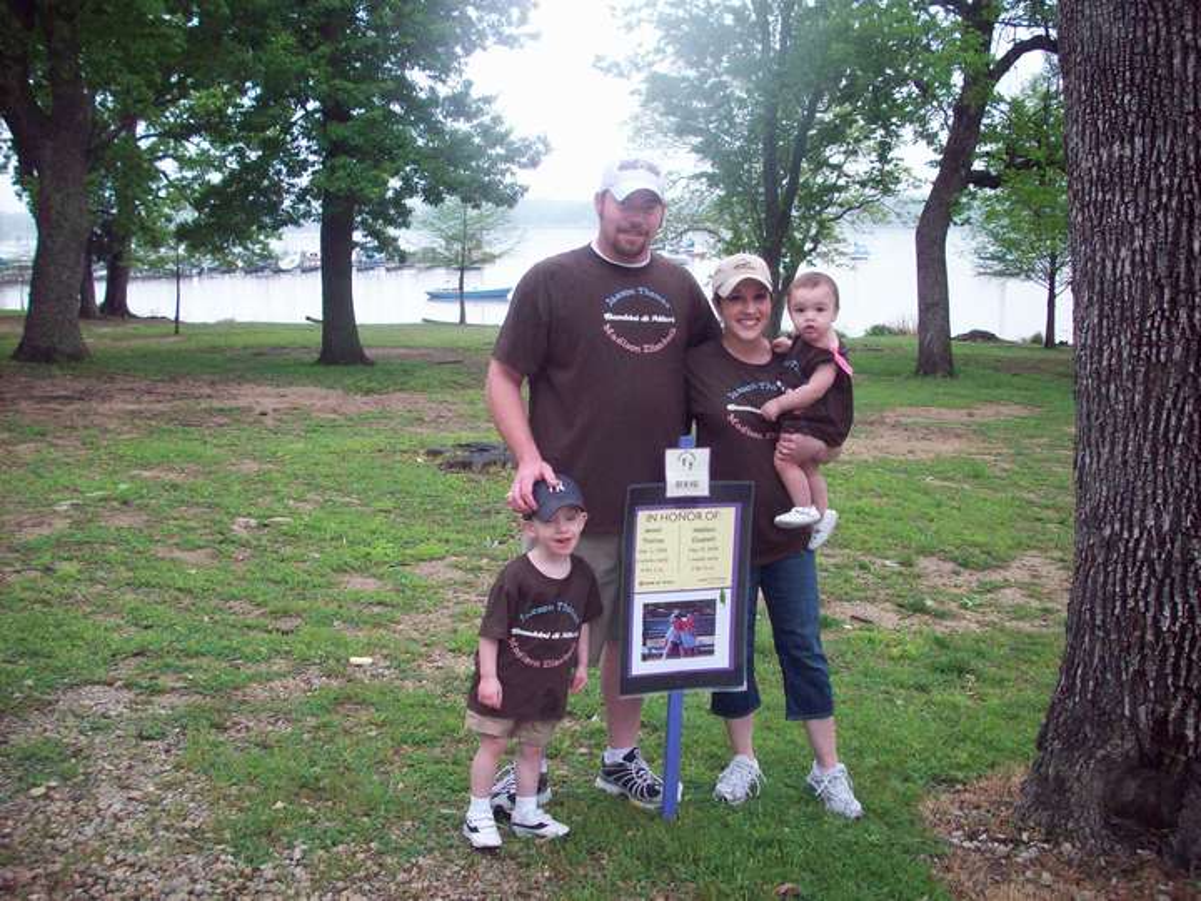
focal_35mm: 37
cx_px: 600
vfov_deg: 38.7
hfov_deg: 50.1
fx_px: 1284
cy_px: 450
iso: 160
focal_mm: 6.2
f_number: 2.8
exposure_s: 1/78.5
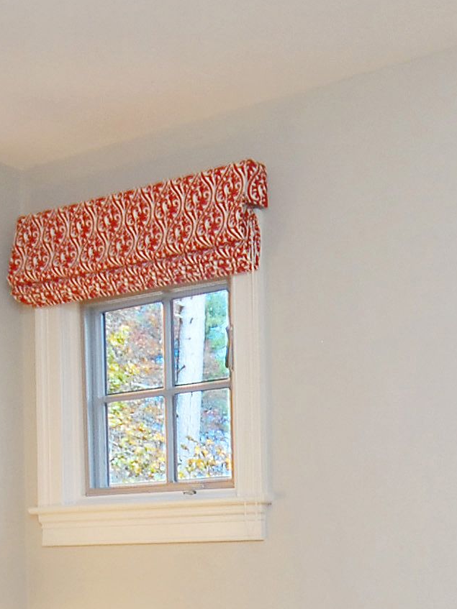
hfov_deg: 22.2
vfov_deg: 27.5
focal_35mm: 66
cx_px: 284
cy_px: 626
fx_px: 1162
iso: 400
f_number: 4.5
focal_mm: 10
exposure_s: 1/60
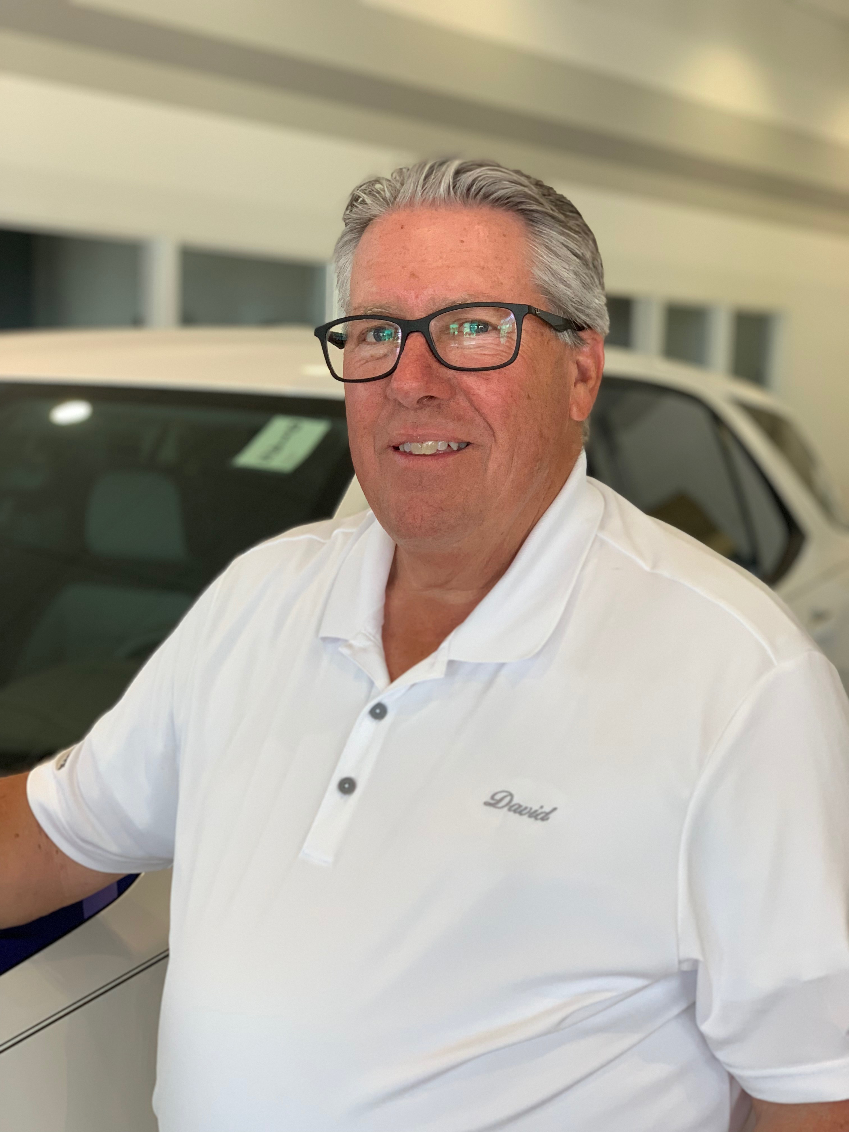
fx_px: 1700
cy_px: 566
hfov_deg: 28.0
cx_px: 424
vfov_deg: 36.8
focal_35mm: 52
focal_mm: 6
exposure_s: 1/120
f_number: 2.4
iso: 125
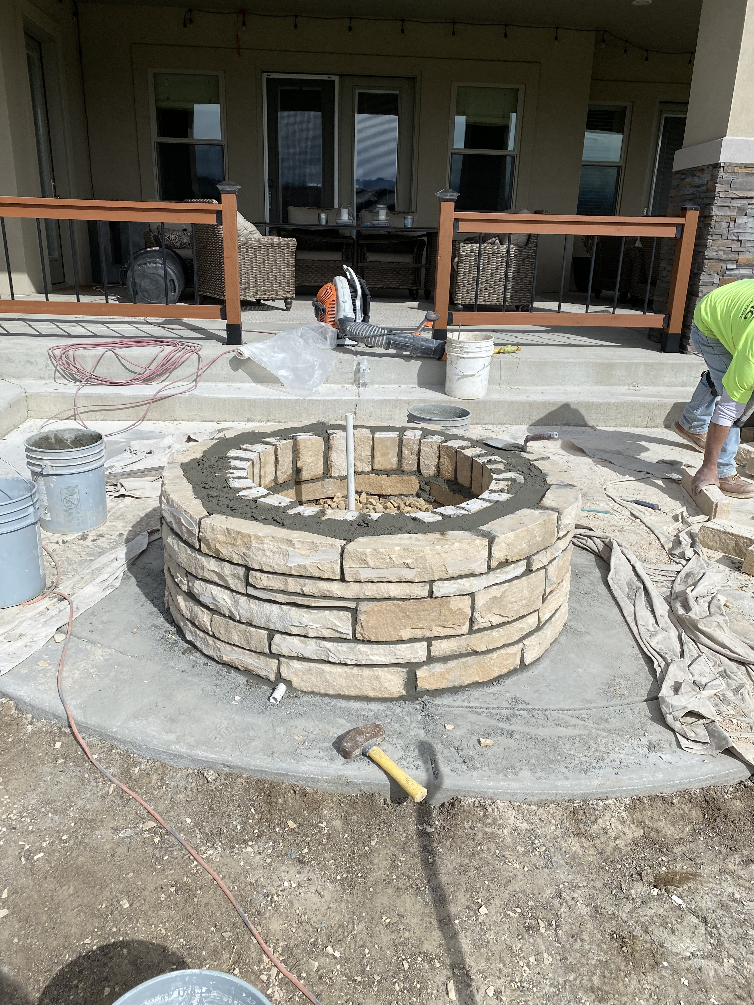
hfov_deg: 53.1
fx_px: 755
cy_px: 502
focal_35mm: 26
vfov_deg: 67.3
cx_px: 377
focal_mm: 4.25
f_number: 1.8
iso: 32
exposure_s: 1/6061
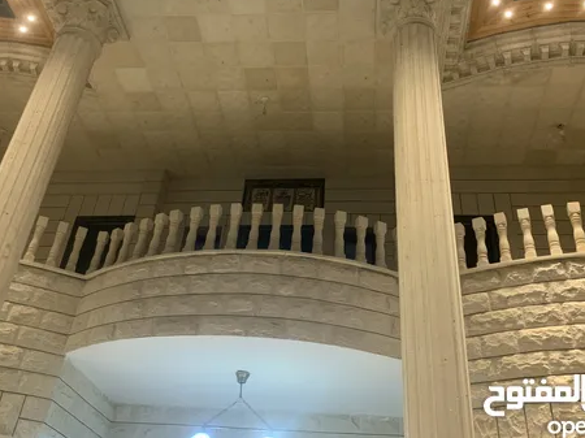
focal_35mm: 37
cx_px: 289
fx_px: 625
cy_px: 157
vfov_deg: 38.3
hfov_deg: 50.2
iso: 250
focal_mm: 4.25
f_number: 1.8
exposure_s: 1/33
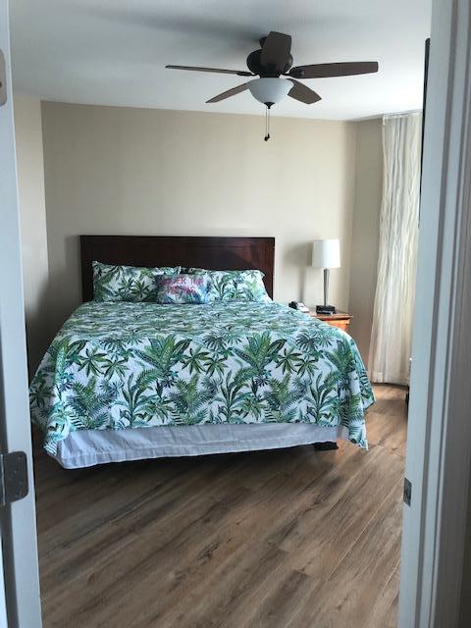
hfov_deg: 49.7
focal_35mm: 28
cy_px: 314
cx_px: 236
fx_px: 508
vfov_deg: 63.4
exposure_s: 1/30
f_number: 1.8
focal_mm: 3.99
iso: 25
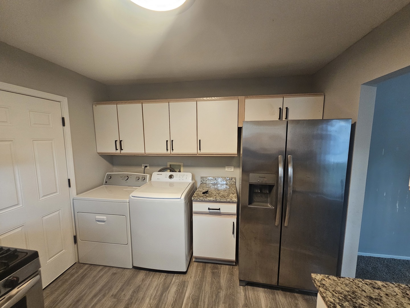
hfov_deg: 106.2
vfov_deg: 89.9
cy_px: 154
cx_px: 205
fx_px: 154
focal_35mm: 13
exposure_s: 1/60
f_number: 2.2
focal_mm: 2.2
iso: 320
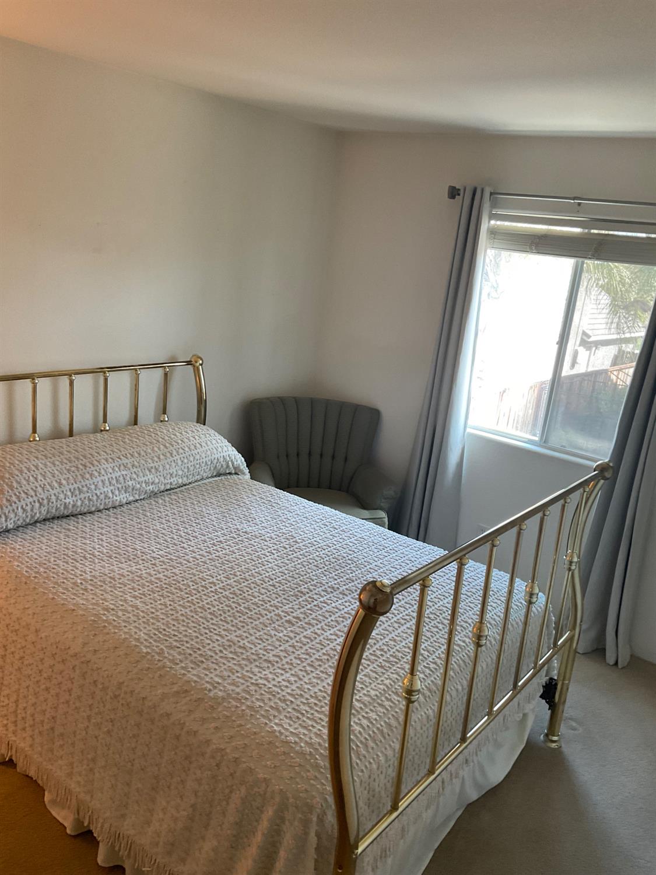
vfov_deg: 61.7
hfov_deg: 48.2
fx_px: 733
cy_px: 438
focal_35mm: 29
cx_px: 328
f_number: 1.8
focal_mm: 3
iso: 100
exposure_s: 1/60
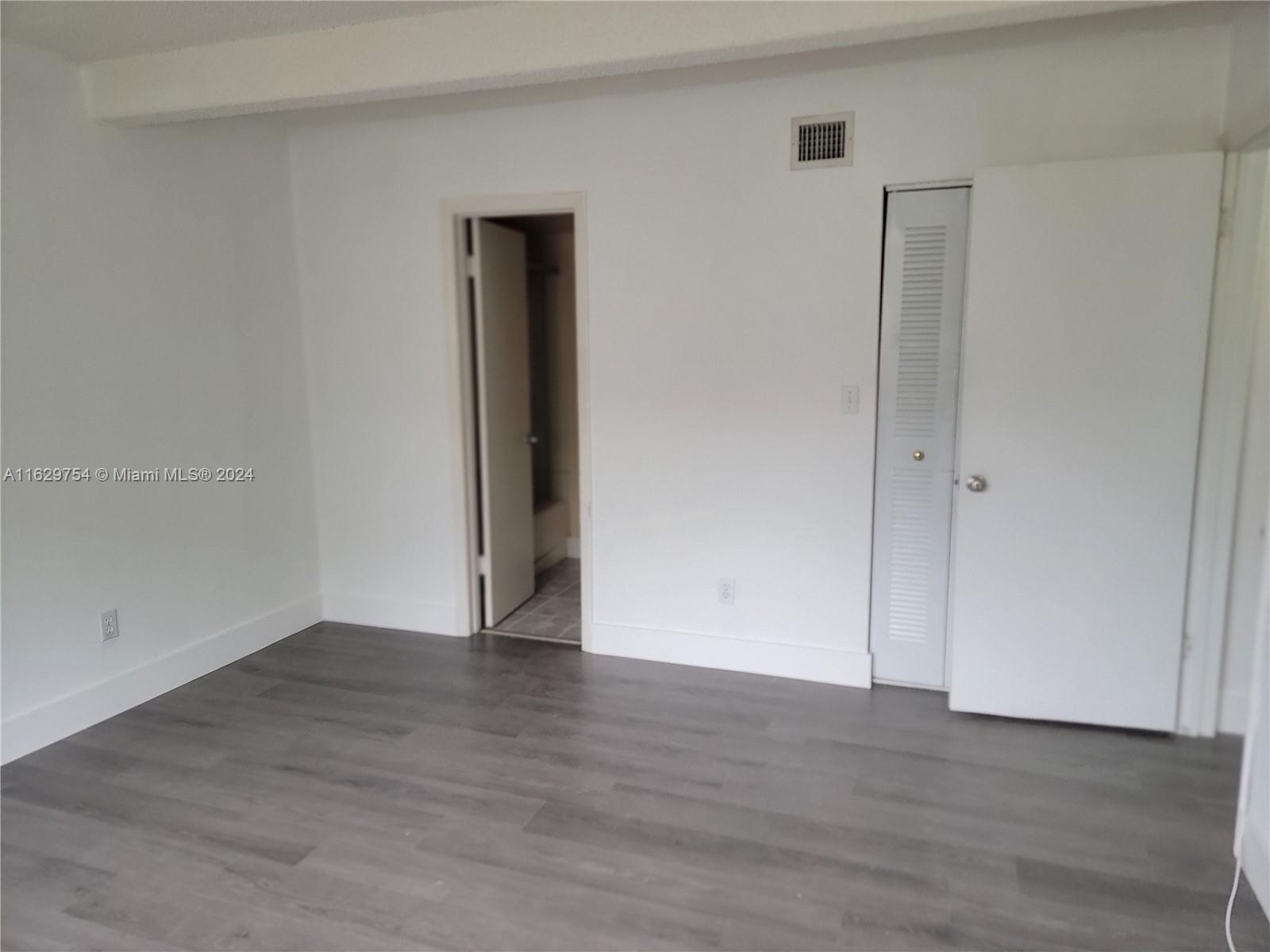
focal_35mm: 24
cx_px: 635
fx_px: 881
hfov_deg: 71.6
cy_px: 476
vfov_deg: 56.8
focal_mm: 6.7
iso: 250
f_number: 1.8
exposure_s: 1/120
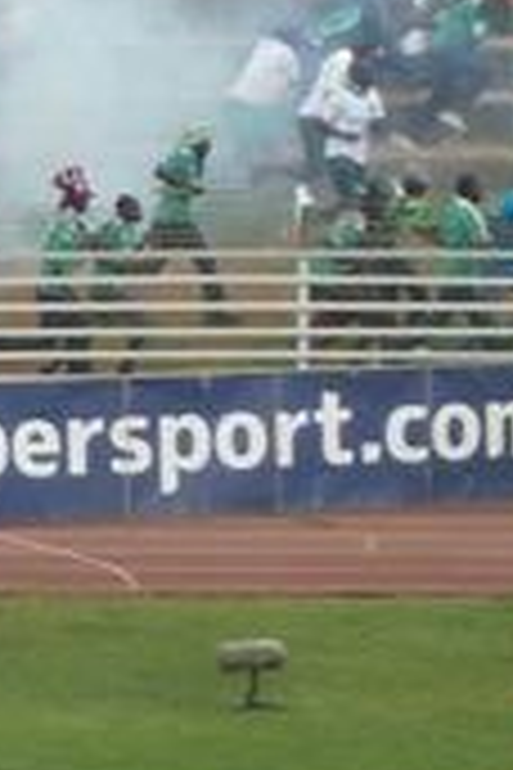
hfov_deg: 1.5
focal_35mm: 901
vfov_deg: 2.3
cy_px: -146
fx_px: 19257
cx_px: -590
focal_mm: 42.6
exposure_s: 1/250
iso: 160
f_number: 4.7
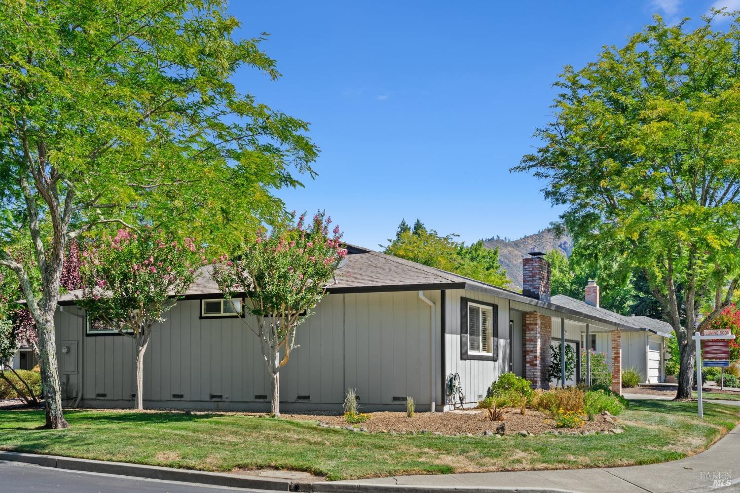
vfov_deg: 33.4
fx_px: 822
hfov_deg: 48.5
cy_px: 246
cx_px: 370
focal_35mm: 40
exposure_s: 1/50
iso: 100
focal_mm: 40
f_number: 8
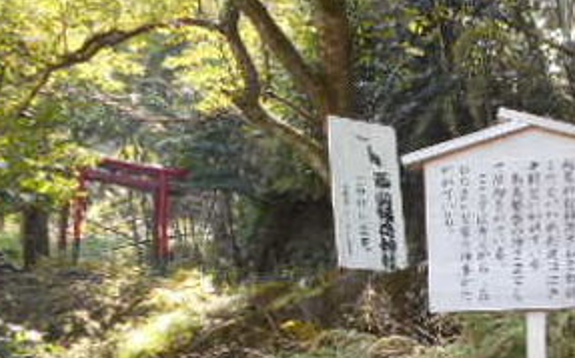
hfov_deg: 31.2
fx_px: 940
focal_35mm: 60
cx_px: 591
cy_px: 321
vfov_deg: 21.1
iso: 80
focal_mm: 4.5
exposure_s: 1/30
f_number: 3.7
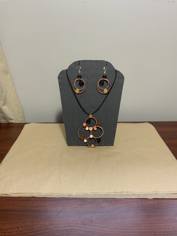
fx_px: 198
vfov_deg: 61.7
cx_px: 88
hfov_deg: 48.2
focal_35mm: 29
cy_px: 118
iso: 125
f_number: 1.8
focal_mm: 3
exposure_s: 1/60
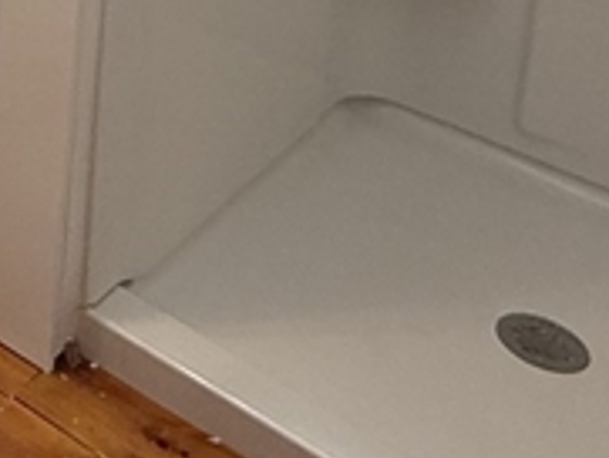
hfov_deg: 21.5
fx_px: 1391
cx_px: -249
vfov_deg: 15.6
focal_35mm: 79
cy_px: -401
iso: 200
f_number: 2.2
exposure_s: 1/120
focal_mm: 2.22
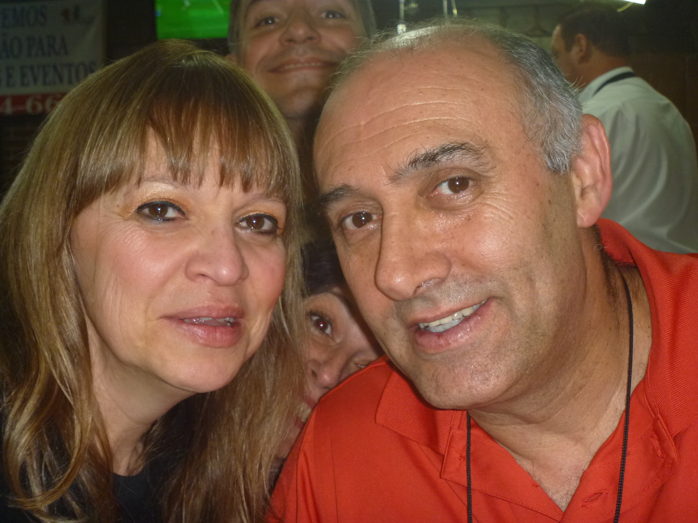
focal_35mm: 62
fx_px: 1250
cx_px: 349
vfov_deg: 23.7
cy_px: 262
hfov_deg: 31.2
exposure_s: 1/40
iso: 200
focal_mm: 11
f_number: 3.9
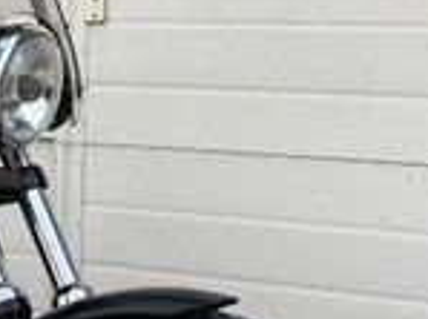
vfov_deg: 13.0
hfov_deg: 16.6
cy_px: 305
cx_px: -126
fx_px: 1381
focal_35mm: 112
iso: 50
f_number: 1.6
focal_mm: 5.1
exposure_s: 1/595
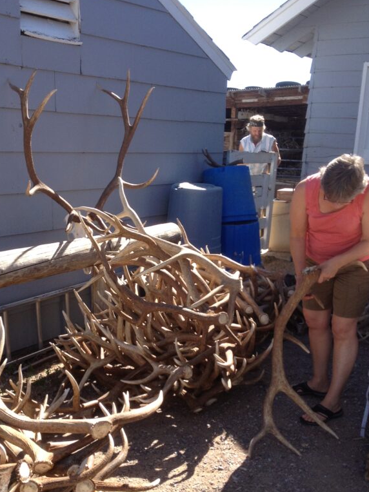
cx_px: 155
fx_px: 668
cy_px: 292
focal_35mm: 47
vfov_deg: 40.3
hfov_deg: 30.8
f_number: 2.4
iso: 50
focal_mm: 4.28
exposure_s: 1/581
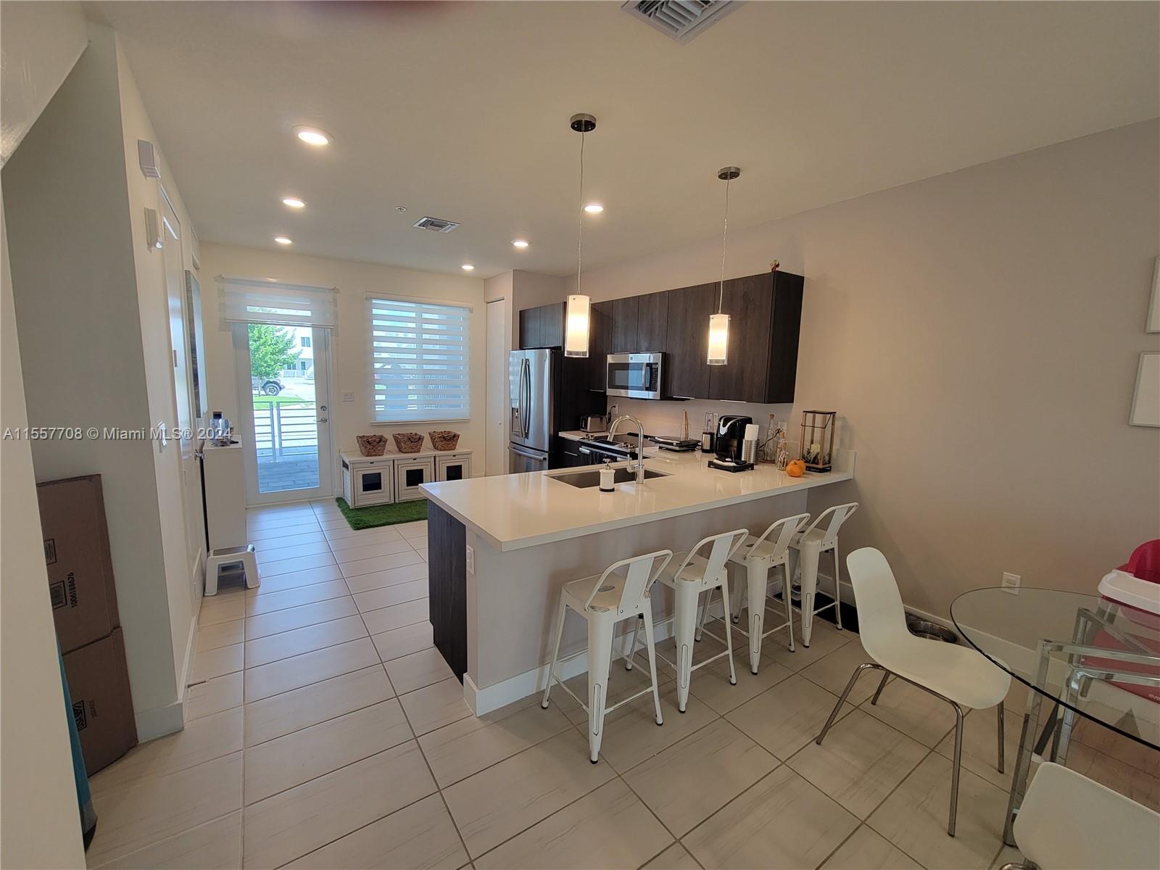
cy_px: 435
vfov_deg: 89.9
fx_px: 436
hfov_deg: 106.2
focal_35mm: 13
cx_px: 580
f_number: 2.2
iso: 100
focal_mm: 2.2
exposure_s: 1/59
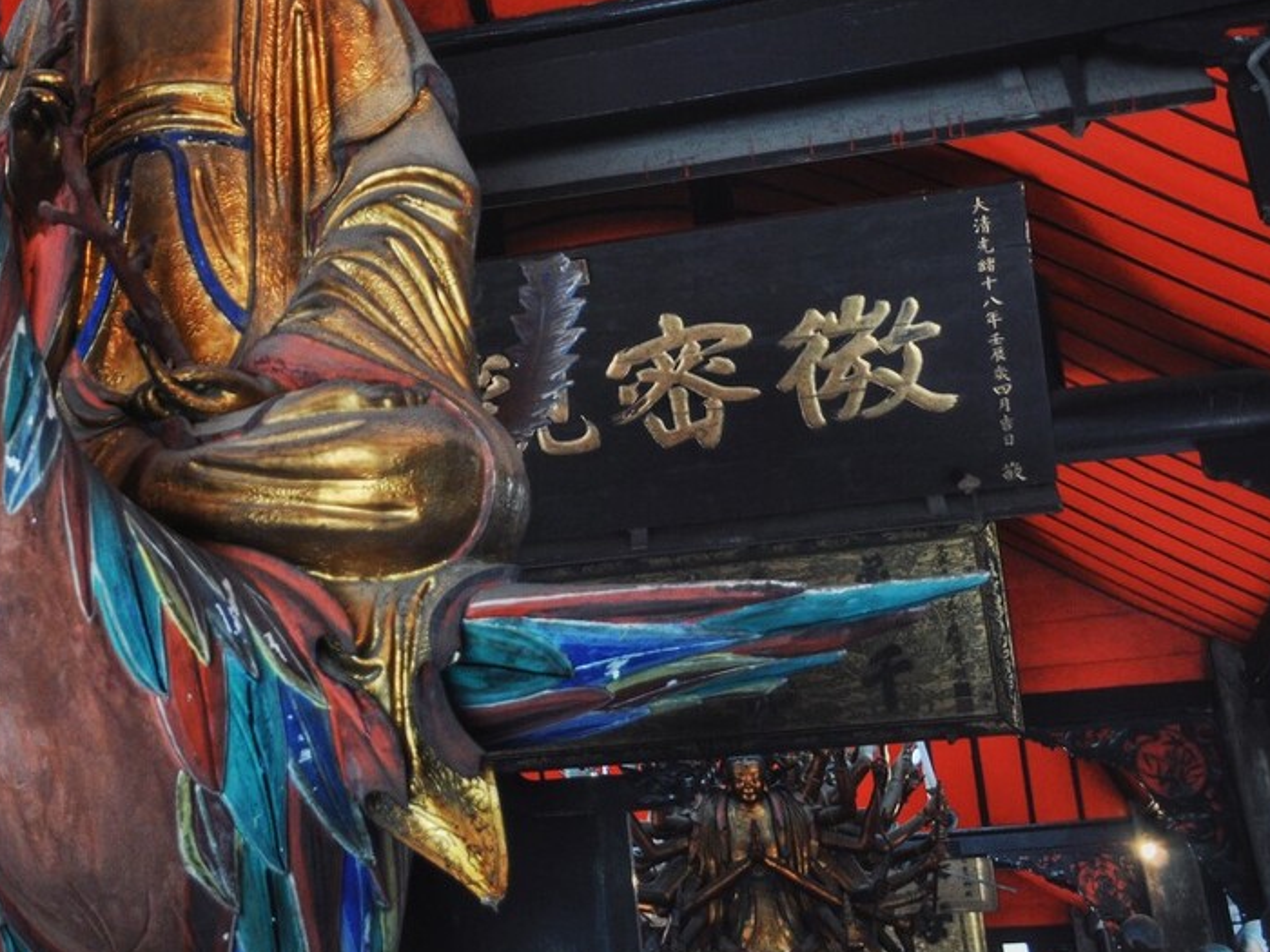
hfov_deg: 32.6
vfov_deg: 25.5
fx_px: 2085
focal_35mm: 57
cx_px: 198
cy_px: 249
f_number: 4
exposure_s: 1/15
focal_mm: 23
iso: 640
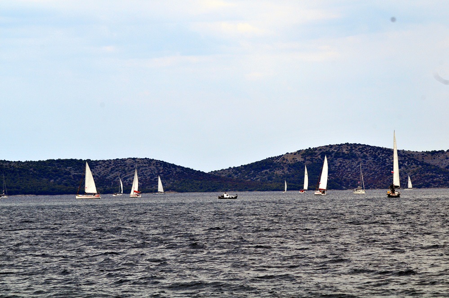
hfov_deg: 10.2
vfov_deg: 6.8
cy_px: 149
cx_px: 224
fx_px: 2522
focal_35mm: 202
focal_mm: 135
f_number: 9
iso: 320
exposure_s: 1/500
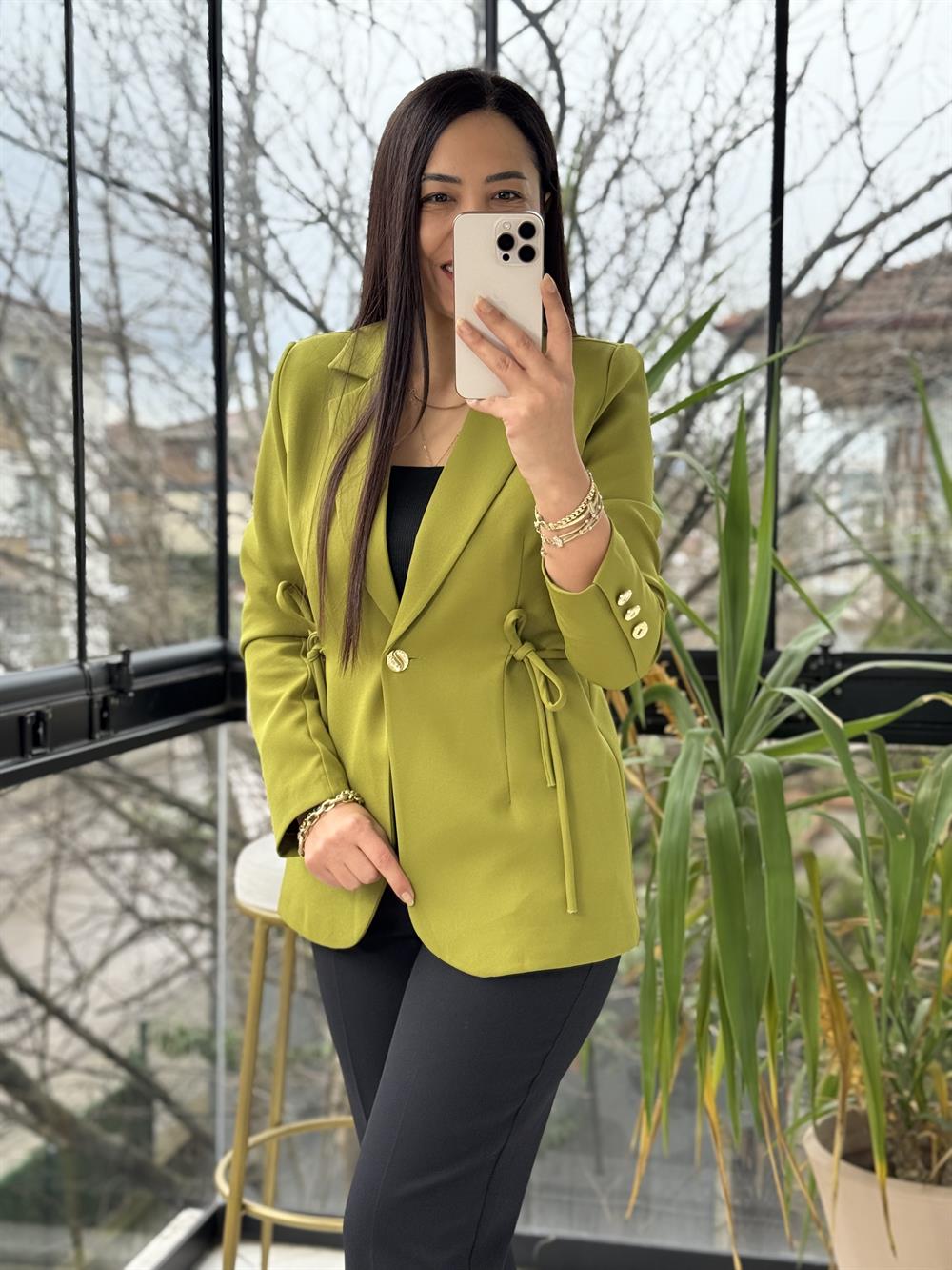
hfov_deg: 30.3
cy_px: 635
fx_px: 1760
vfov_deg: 39.7
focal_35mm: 48
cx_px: 476
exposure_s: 1/320
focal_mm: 6.76
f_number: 1.78
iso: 100
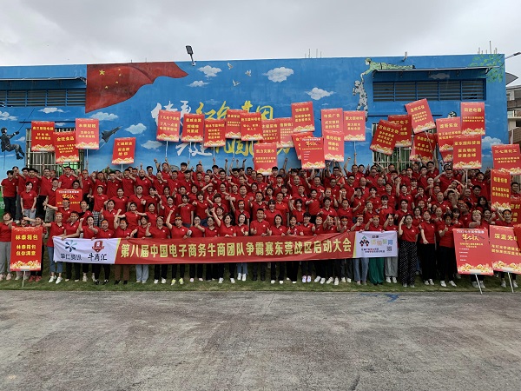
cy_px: 196
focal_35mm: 26
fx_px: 391
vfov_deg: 53.1
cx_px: 260
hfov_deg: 67.3
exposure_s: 1/73
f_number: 1.8
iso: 100
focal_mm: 4.25
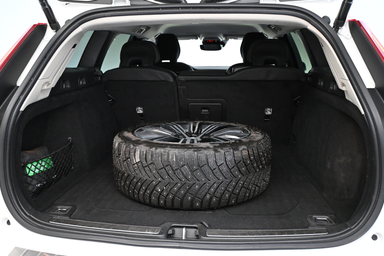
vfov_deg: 43.3
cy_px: 130
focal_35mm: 30
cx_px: 197
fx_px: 323
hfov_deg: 61.5
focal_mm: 19.5
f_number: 3.8
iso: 3600
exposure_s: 1/60
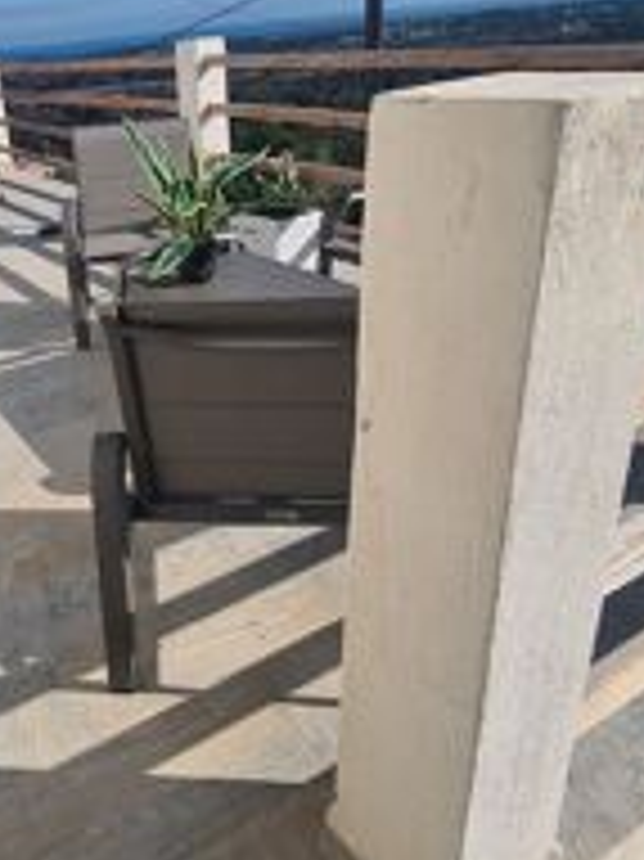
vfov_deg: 61.2
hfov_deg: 45.5
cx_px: 122
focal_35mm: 29
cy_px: 349
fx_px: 720
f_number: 2.2
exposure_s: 1/3032
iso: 50
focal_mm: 2.2
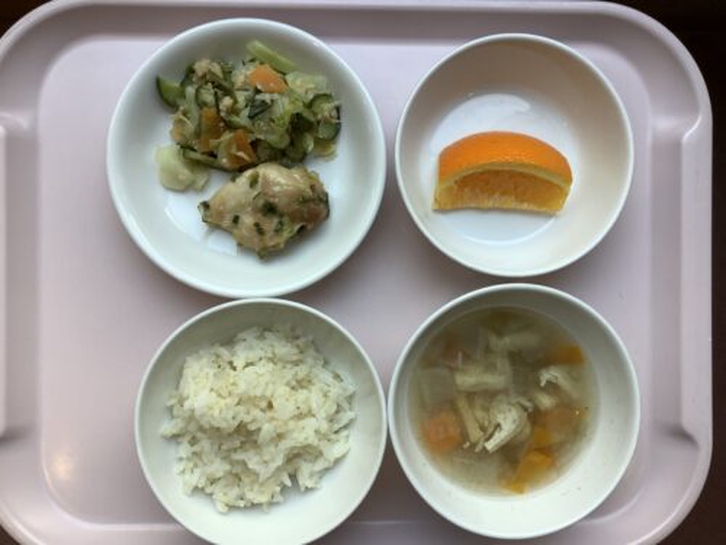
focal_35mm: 31
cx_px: 363
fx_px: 650
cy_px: 272
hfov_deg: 58.4
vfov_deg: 45.4
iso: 25
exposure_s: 1/100
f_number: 2.4
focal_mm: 3.3
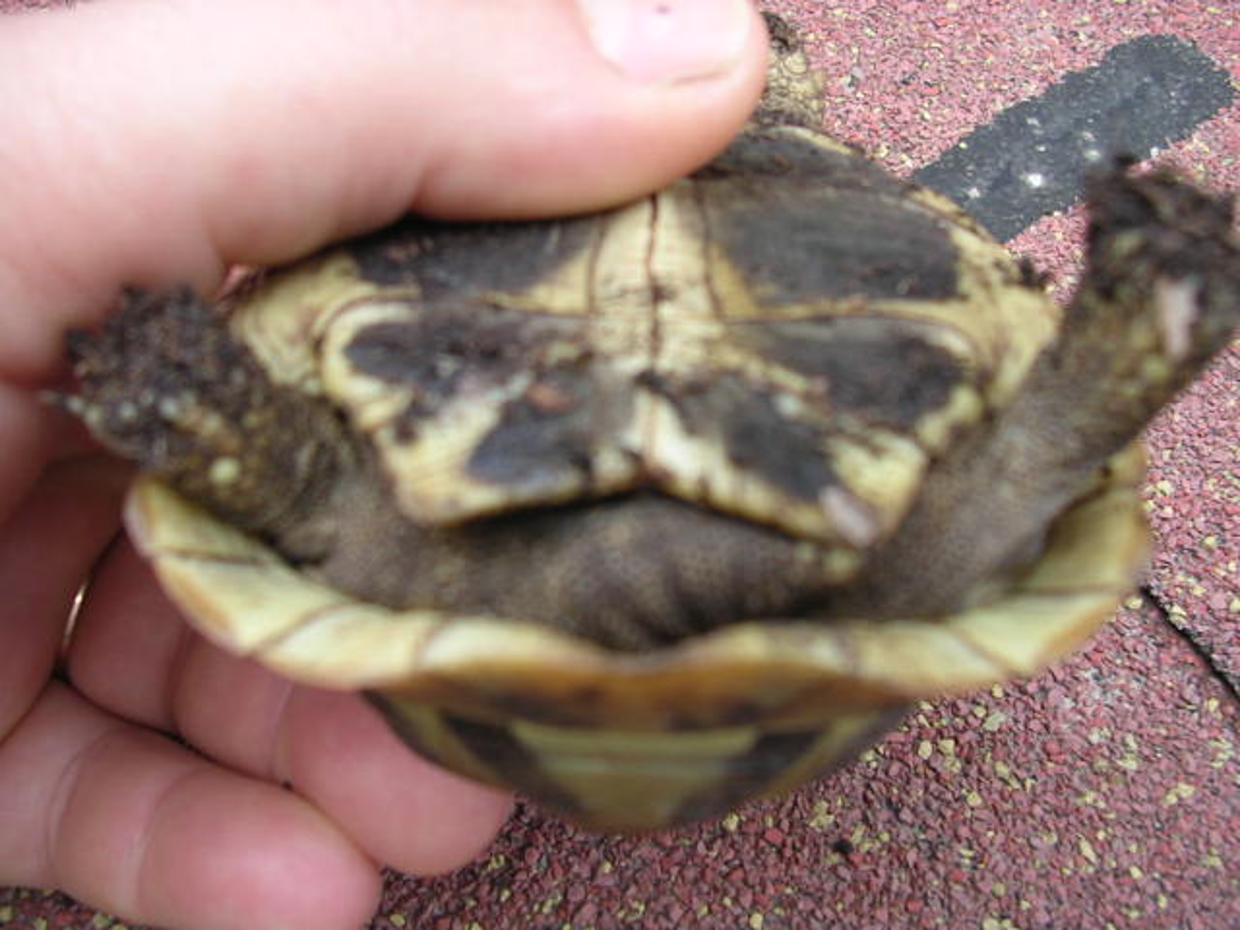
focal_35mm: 38
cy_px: 465
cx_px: 620
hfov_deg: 49.0
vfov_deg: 37.7
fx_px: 1361
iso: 100
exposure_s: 1/117
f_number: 2.8
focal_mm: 5.8
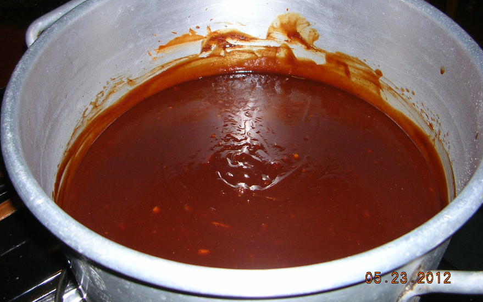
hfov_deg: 51.6
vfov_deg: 33.5
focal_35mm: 38
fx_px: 500
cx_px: 243
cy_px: 131
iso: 50
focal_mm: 5.8
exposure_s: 1/60.1
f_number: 2.8
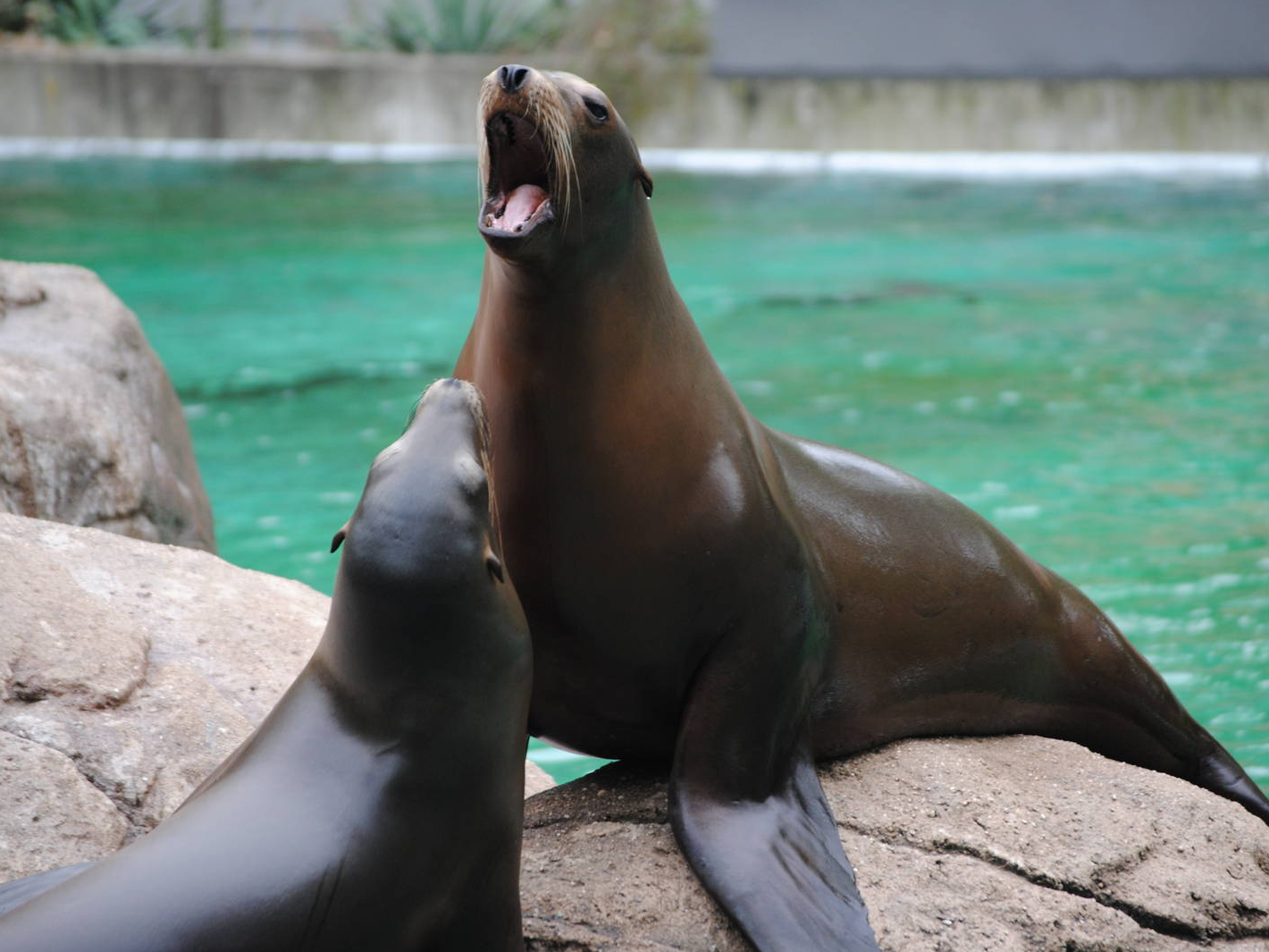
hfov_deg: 11.0
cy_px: 475
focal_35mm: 179
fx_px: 6562
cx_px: 660
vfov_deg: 8.3
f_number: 4.5
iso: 250
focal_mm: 110
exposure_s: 1/125
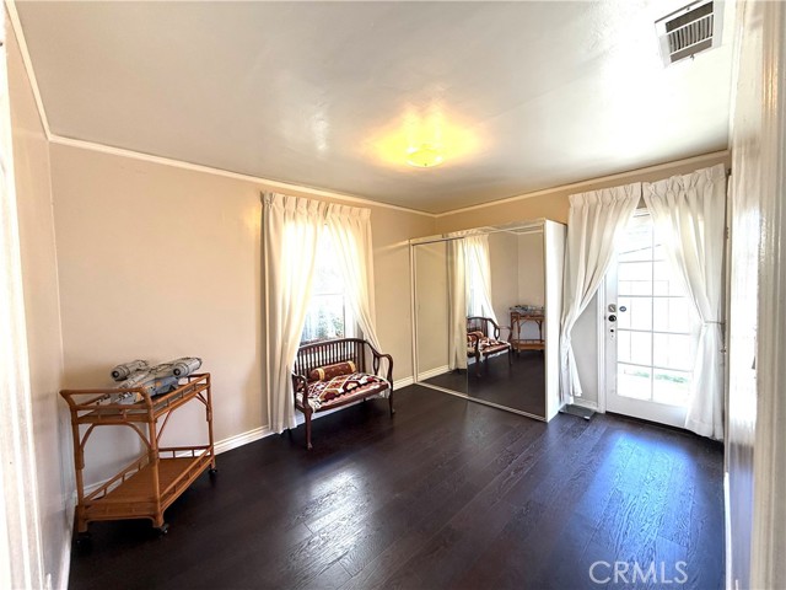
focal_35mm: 14
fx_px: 318
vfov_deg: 85.7
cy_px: 295
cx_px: 393
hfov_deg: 102.1
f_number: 2.2
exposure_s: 1/120
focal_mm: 2.22
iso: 125
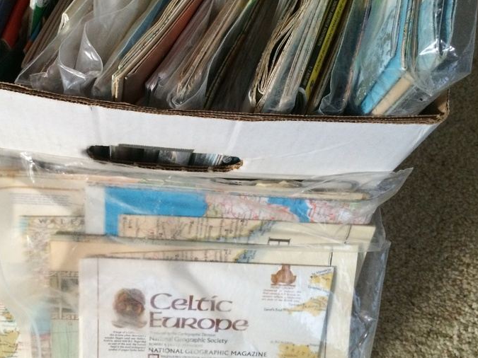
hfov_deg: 46.3
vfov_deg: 35.8
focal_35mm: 40
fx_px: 552
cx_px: 170
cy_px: 148
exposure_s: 1/30
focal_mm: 4.12
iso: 250
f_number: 2.2
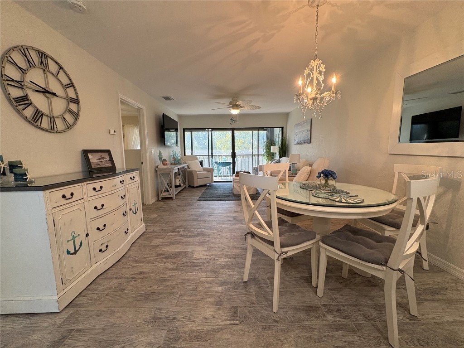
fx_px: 188
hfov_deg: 102.1
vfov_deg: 85.7
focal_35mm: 14
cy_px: 174
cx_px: 232
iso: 200
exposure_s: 1/120
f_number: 2.2
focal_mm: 2.22
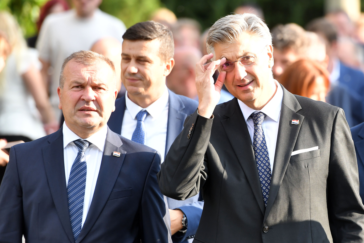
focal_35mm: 200
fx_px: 2022
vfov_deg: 6.9
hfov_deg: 10.3
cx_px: 182
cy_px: 122
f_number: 5
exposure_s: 1/800
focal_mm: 200
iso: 400
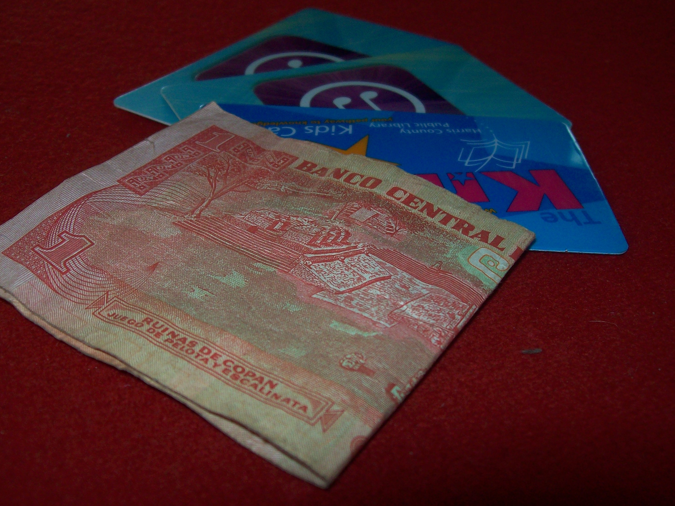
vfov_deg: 34.4
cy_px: 248
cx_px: 306
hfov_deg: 44.7
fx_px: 819
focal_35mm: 42
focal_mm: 6
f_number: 2.7
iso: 80
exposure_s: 1/64
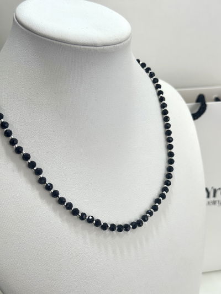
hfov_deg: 30.3
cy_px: 147
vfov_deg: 39.6
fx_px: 408
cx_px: 110
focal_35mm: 48
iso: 80
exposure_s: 1/100
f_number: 1.78
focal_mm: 6.76
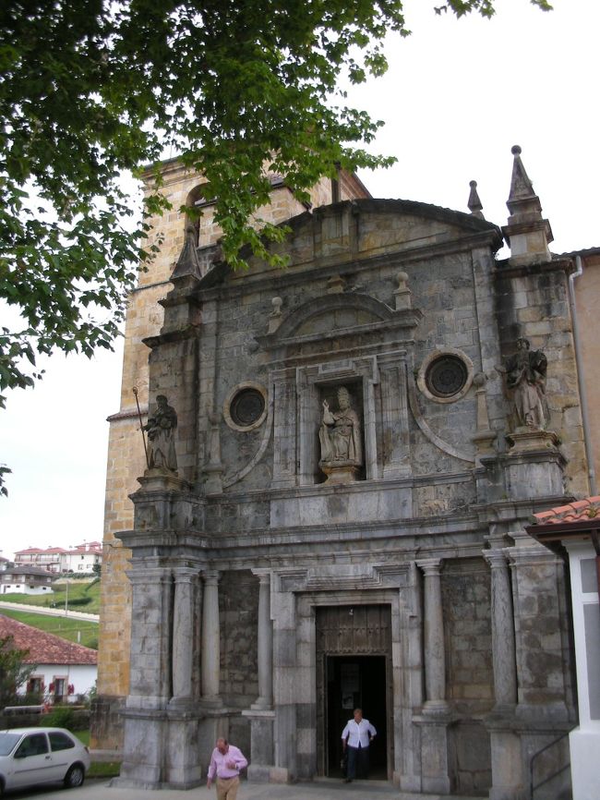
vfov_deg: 52.6
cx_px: 300
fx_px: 808
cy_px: 400
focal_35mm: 35
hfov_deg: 40.7
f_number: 2.8
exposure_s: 1/128
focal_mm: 5.8
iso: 50
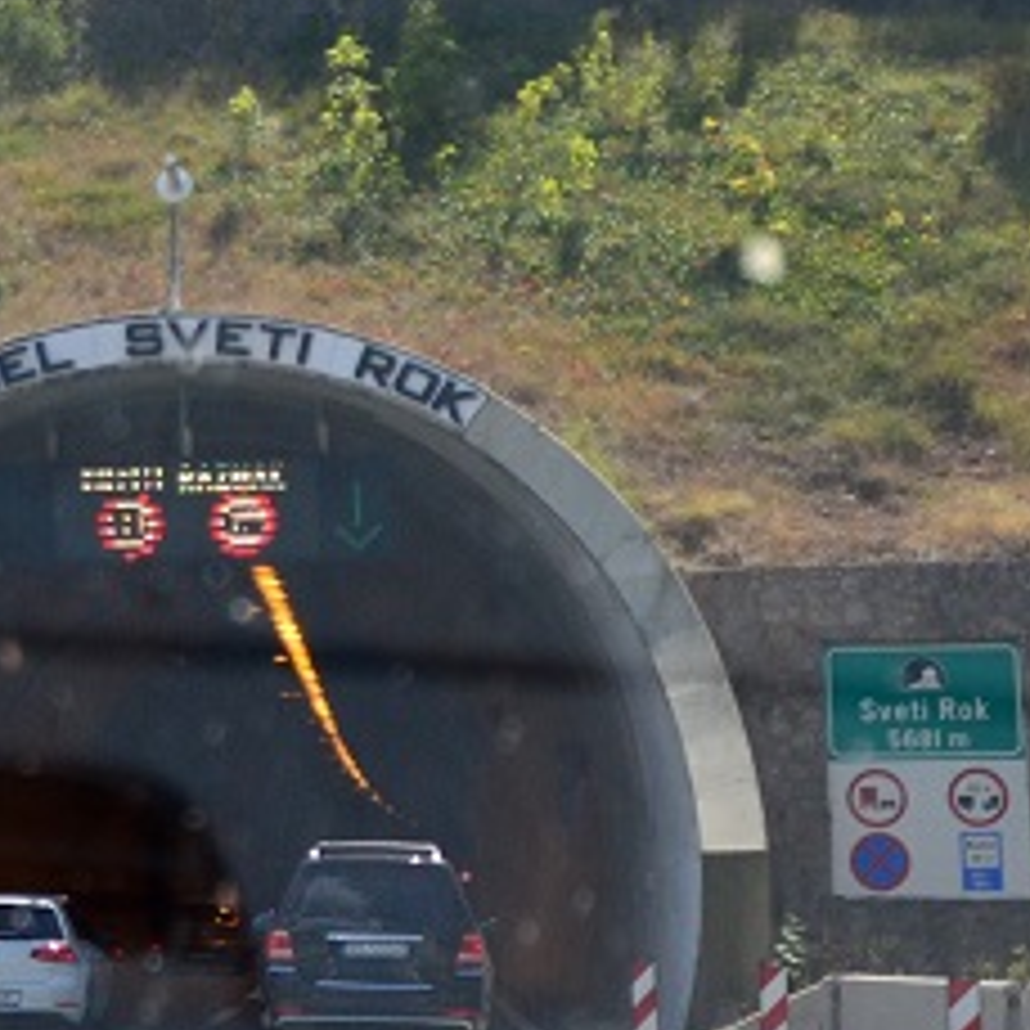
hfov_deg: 14.3
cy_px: 378
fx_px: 4040
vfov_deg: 14.5
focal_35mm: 120
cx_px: -4
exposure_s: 1/4000
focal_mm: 24
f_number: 4
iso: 640
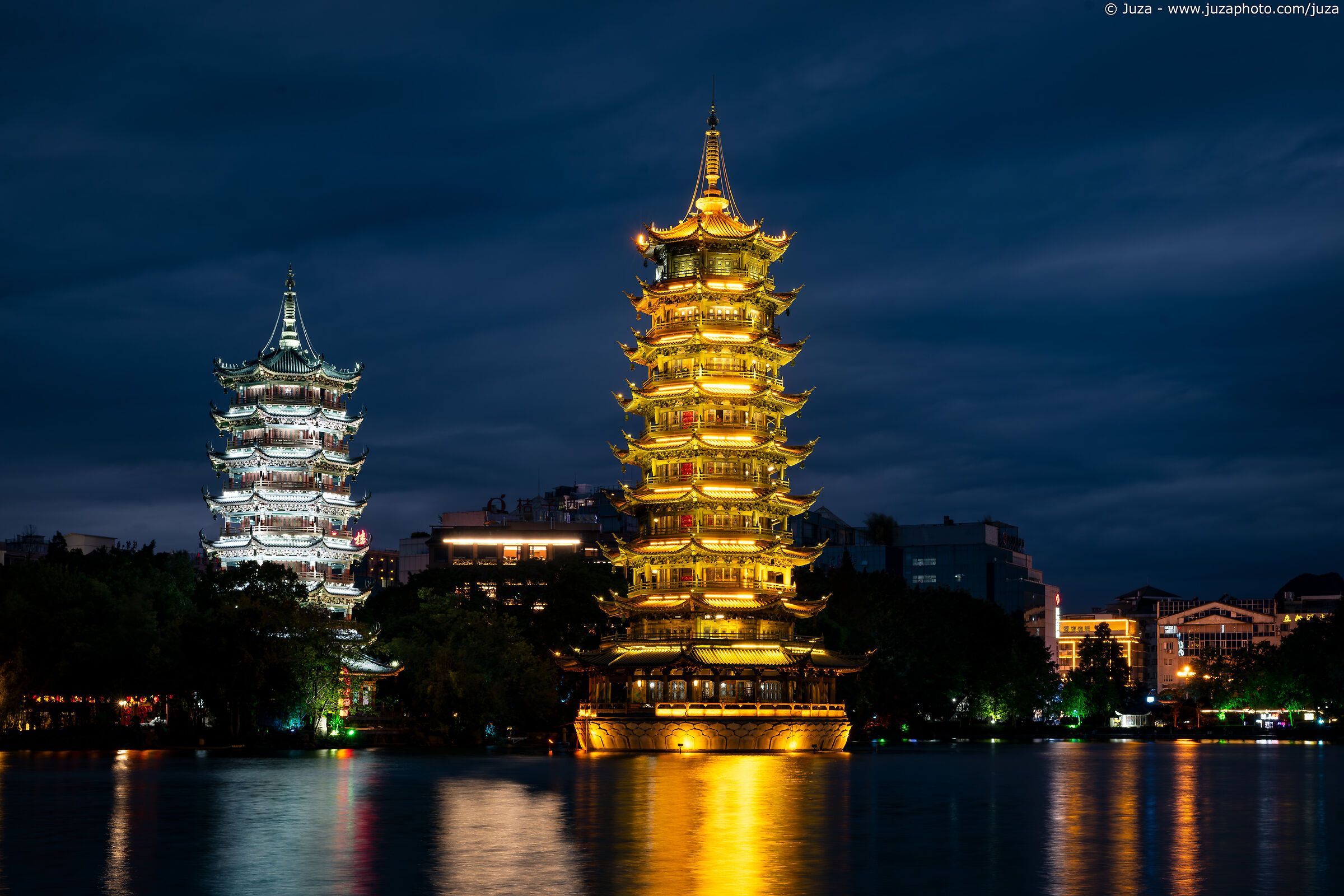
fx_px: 1792
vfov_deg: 28.1
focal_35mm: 48
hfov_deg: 41.1
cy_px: 448
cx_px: 672
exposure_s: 3
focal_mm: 48
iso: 100
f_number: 11
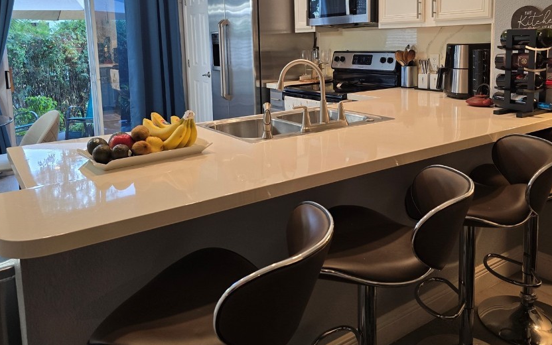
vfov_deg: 40.8
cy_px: 94
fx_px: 451
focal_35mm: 30
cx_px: 278
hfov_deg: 62.9
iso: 200
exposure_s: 1/120
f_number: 1.7
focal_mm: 6.3
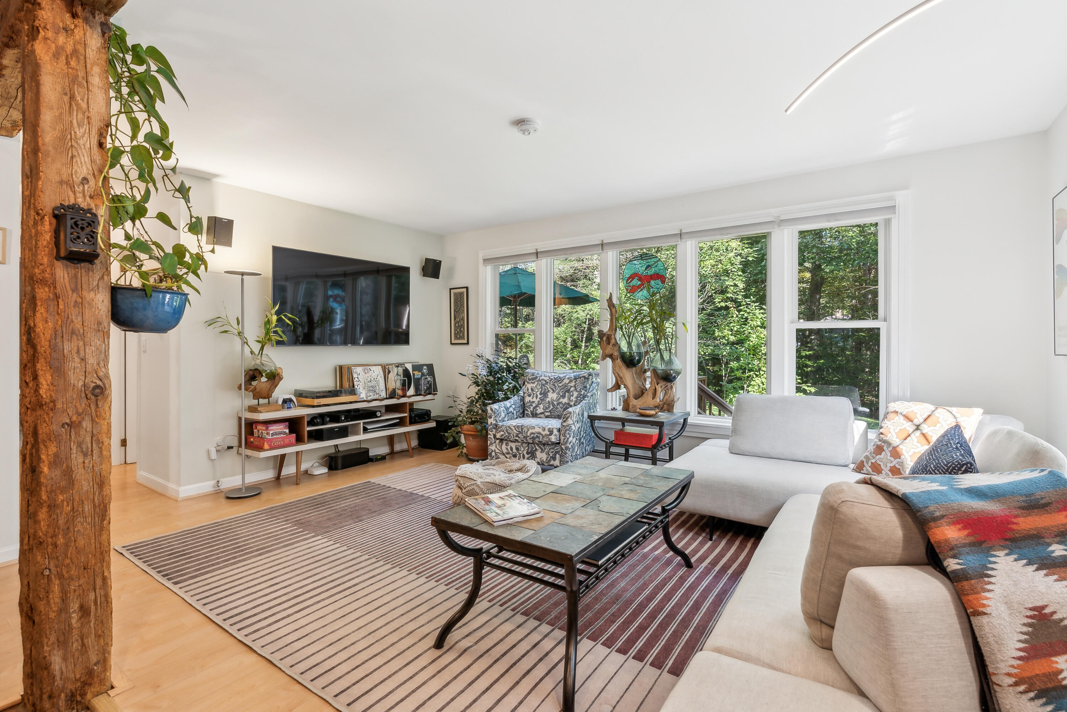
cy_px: 356
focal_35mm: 16
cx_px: 534
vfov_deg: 73.8
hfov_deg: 96.7
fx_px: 474
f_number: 7.1
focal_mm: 16
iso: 320
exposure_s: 1/10
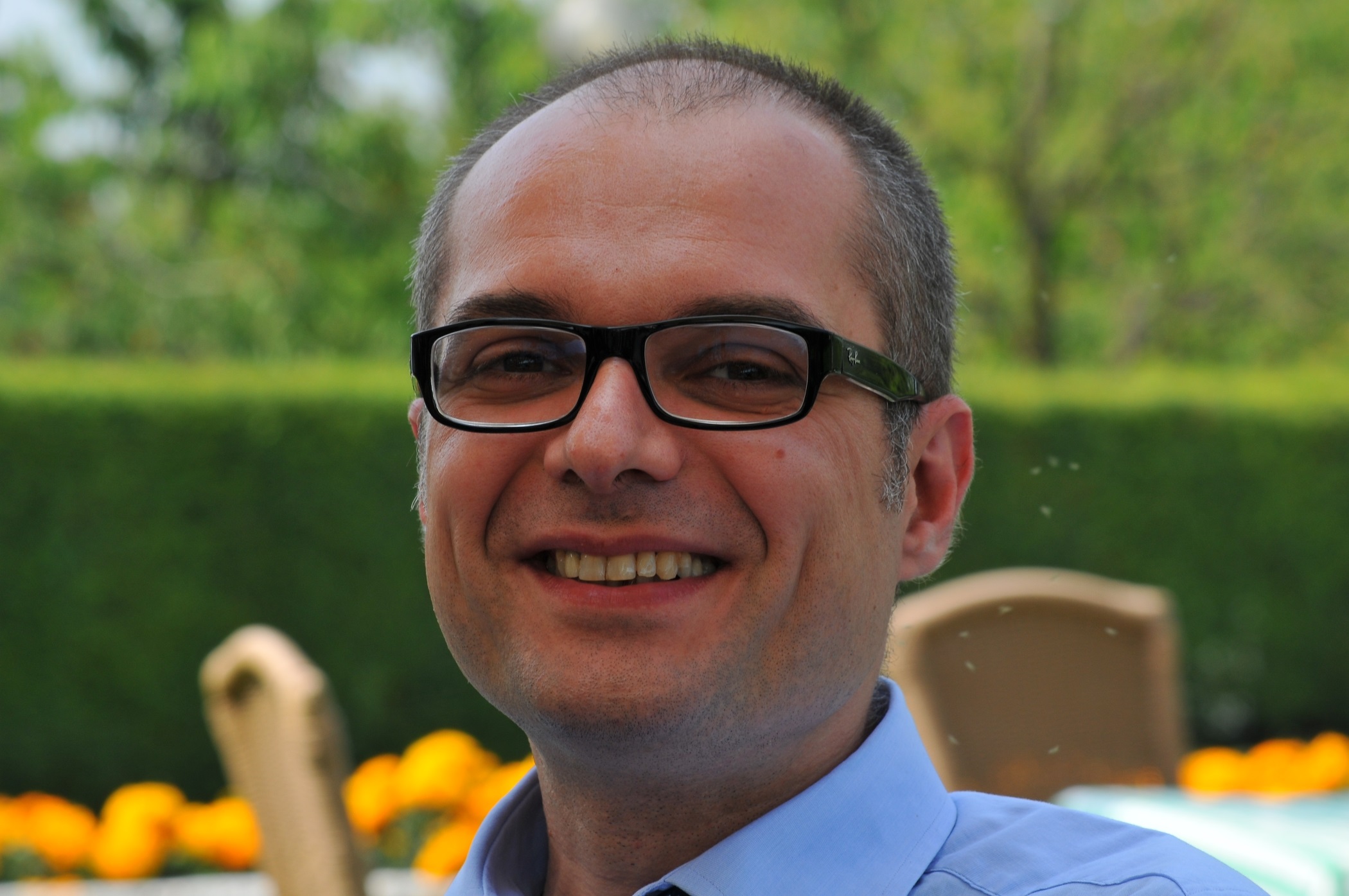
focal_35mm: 168
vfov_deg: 8.2
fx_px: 6288
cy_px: 448
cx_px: 674
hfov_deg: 12.2
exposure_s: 1/200
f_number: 10
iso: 200
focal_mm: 112
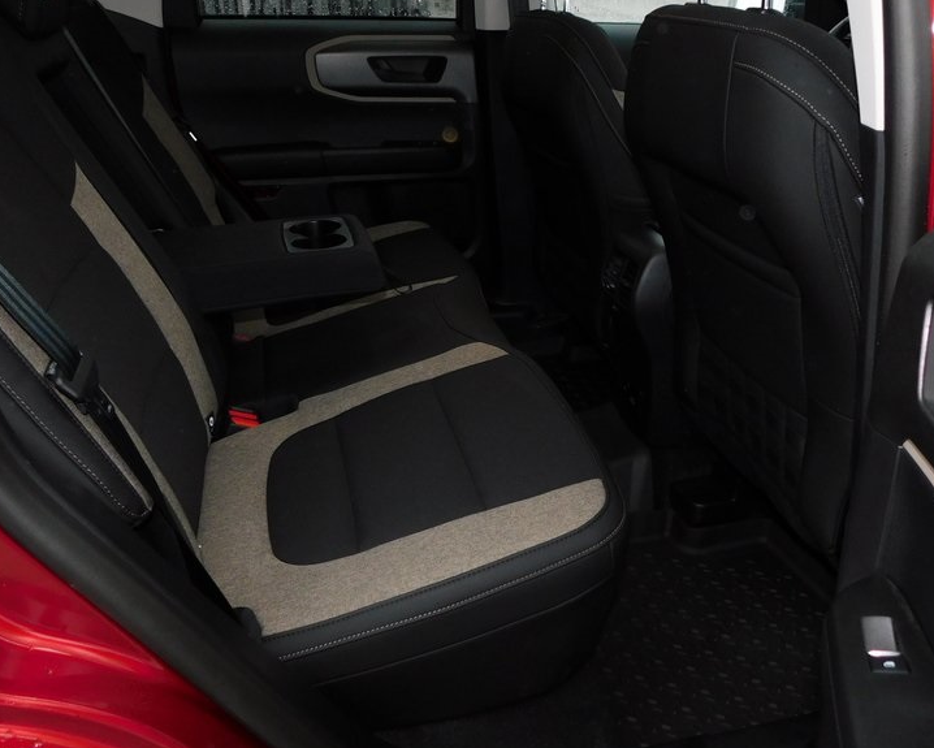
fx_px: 885
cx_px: 496
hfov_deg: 55.6
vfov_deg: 45.6
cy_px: 308
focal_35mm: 32
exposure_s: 1/30
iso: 200
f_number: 3
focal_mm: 4
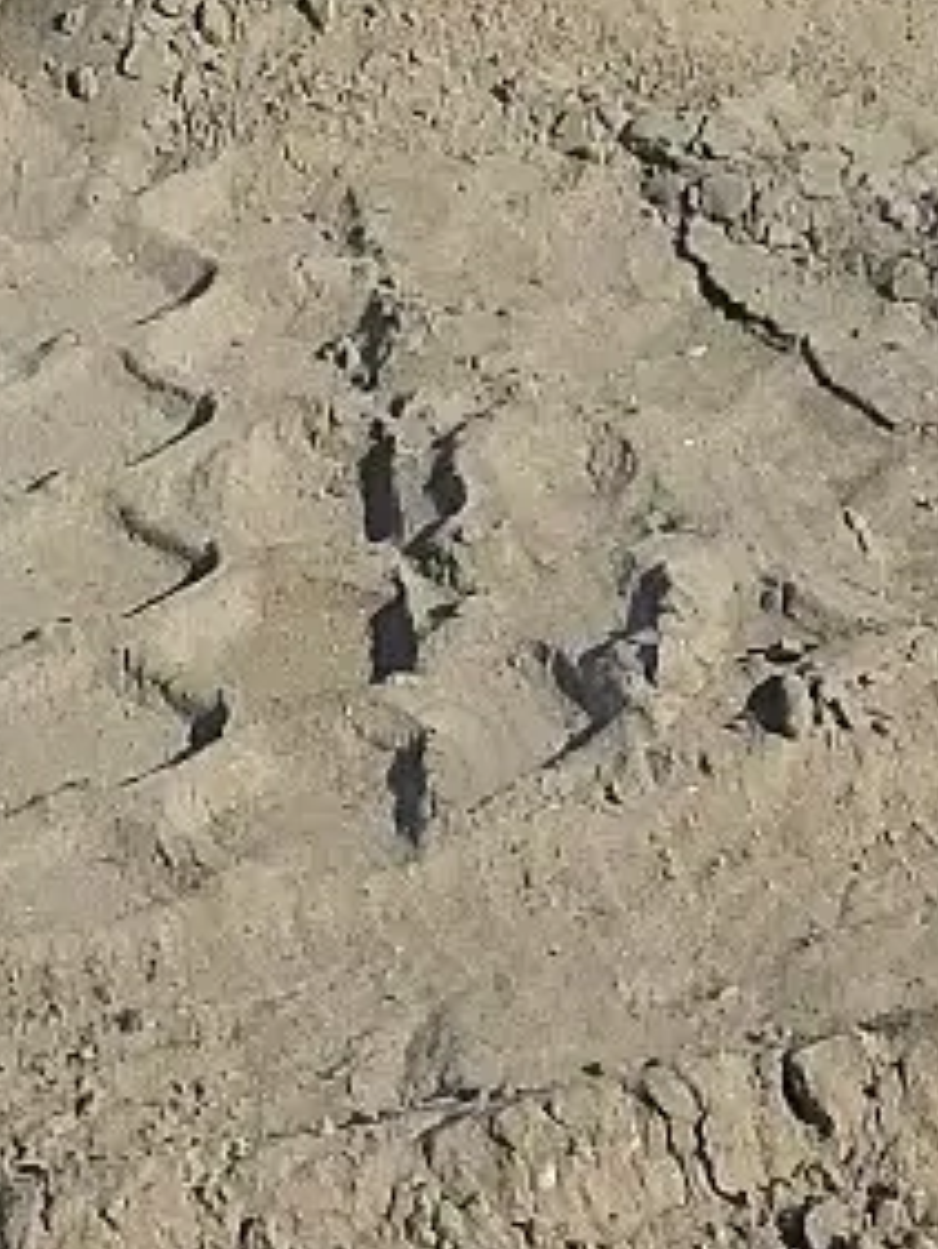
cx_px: -18
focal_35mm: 128
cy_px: -1647
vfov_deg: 12.5
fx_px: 4621
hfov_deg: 11.5
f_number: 1.7
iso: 40
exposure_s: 1/5000
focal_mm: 3.93
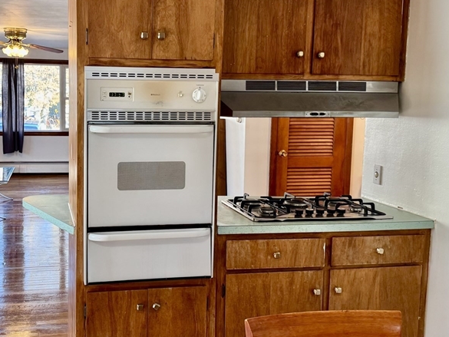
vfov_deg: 34.3
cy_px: 149
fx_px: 545
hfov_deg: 44.0
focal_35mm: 42
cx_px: 140
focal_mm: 6.76
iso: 160
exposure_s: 1/120
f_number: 1.78
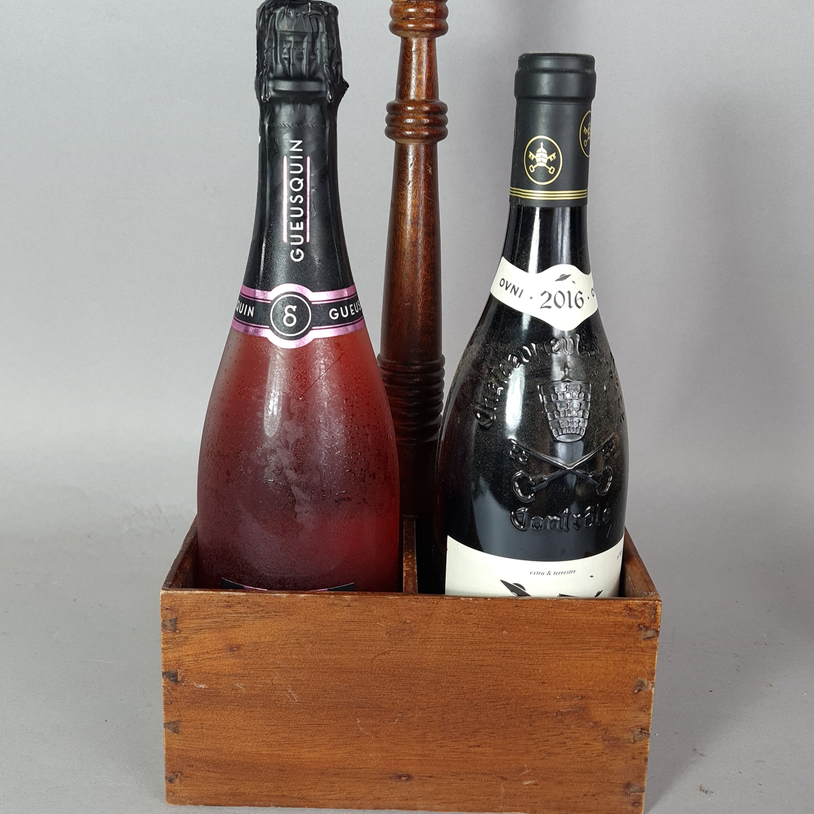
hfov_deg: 52.5
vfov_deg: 52.3
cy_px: 345
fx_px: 825
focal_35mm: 31
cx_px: 409
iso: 64
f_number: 1.8
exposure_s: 1/50
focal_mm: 5.4
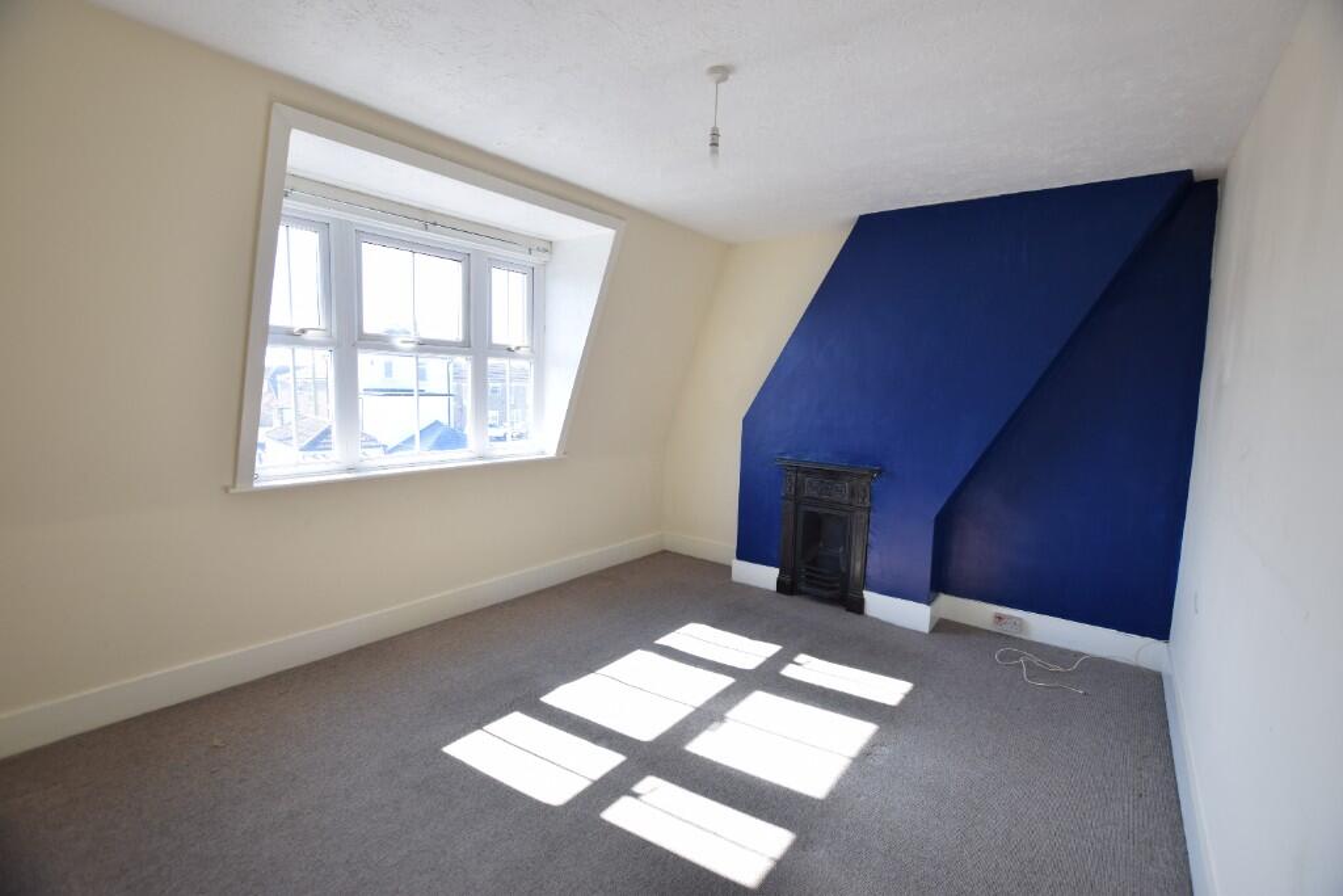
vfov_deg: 77.3
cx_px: 672
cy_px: 448
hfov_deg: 100.4
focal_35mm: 15
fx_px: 560
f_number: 4
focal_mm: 10
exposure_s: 1/80
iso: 100
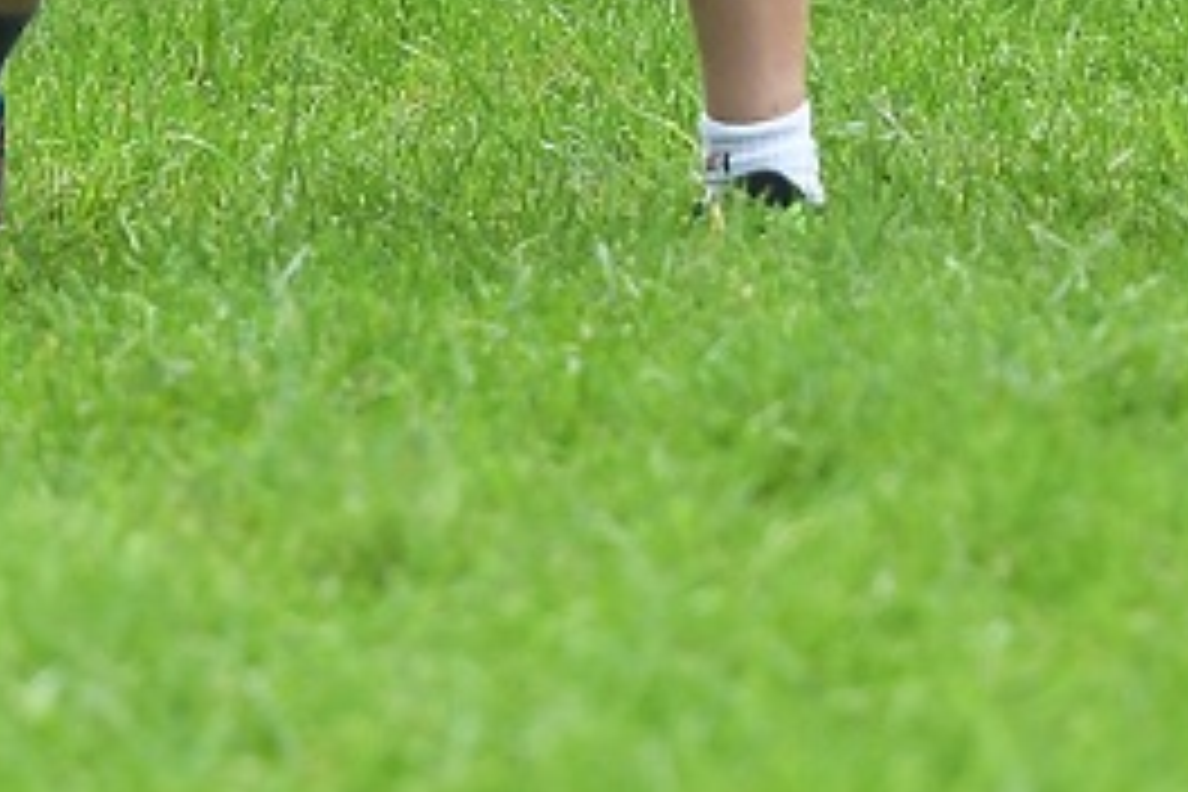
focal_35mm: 1210
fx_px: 39927
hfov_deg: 1.7
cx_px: -835
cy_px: -871
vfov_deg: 1.1
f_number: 3.5
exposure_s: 1/800
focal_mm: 190
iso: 640
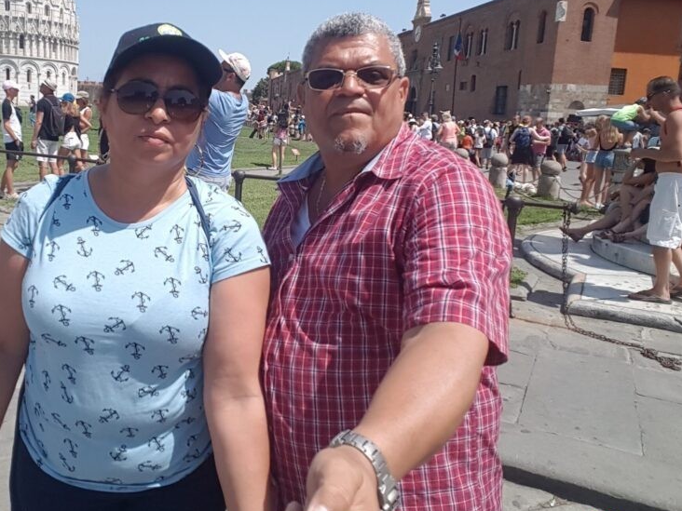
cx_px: 264
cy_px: 198
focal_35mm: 31
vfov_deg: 45.1
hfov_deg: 57.8
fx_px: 611
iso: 50
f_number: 1.7
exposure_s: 1/2048
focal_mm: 2.1
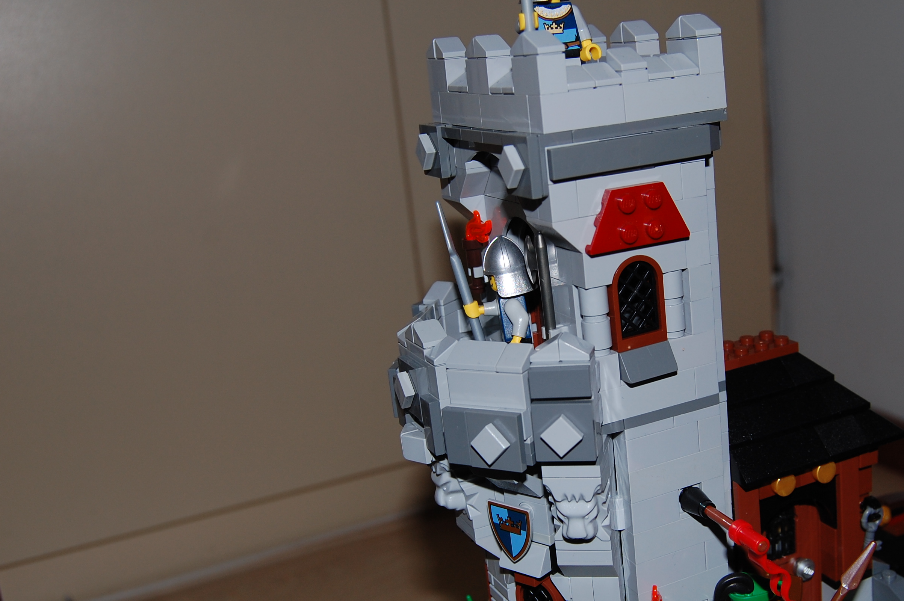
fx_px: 1129
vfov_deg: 29.8
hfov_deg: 43.4
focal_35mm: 45
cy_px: 326
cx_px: 542
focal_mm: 24
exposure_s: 1/125
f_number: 5.6
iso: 200
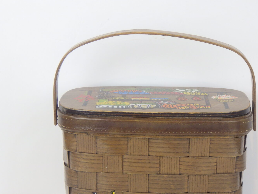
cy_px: 118
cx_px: 155
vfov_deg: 16.4
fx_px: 671
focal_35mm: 90
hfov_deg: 21.7
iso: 125
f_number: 4.6
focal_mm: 11.1
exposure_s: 1/40
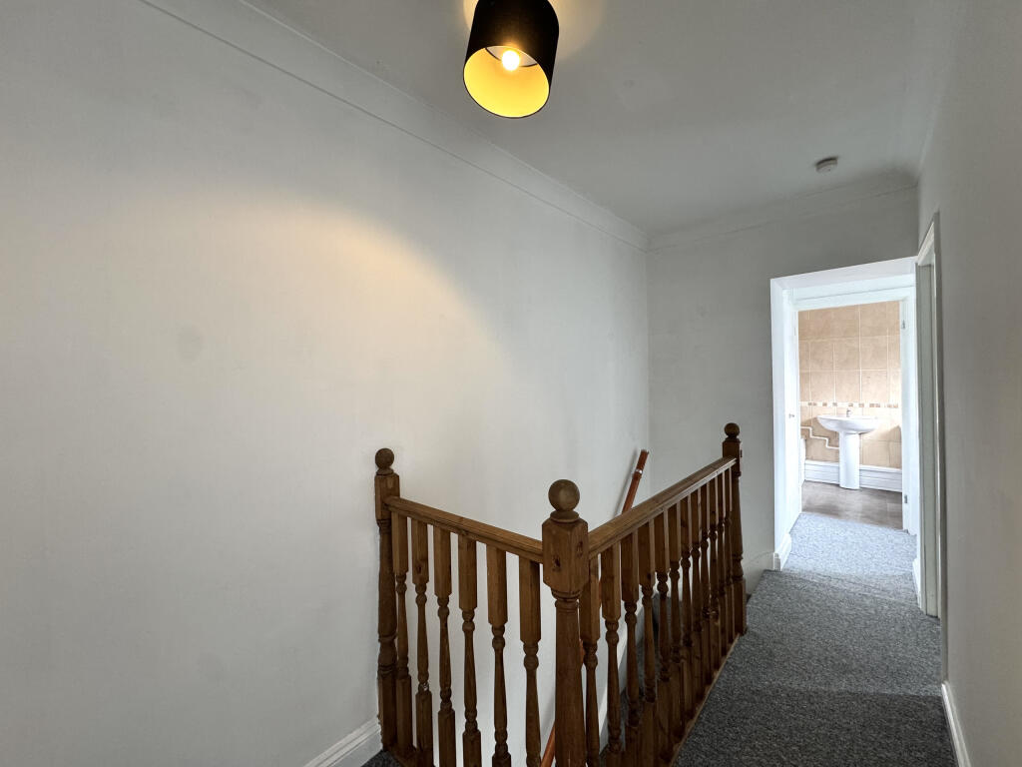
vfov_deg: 85.7
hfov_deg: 102.1
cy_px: 384
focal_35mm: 14
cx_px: 511
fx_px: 413
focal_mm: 2.22
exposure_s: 1/50
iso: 200
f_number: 2.2
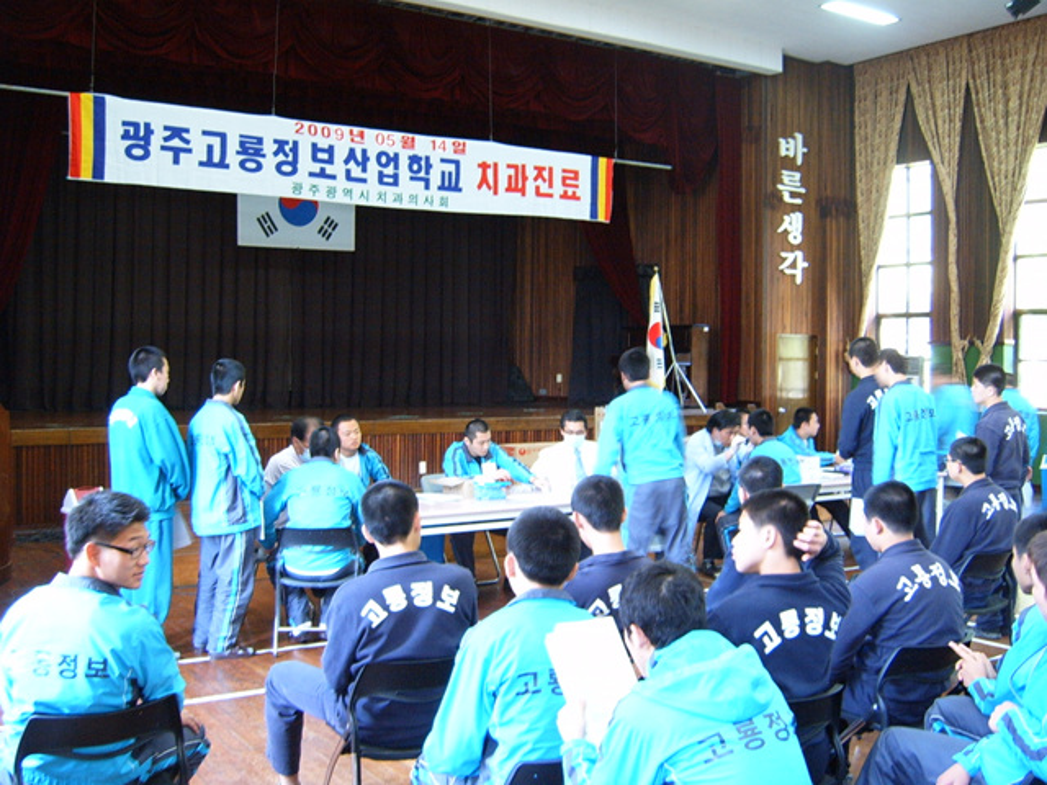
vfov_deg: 38.7
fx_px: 1119
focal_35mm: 37
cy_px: 392
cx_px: 524
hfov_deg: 50.1
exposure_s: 1/4
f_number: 2.9
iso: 141
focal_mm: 6.2
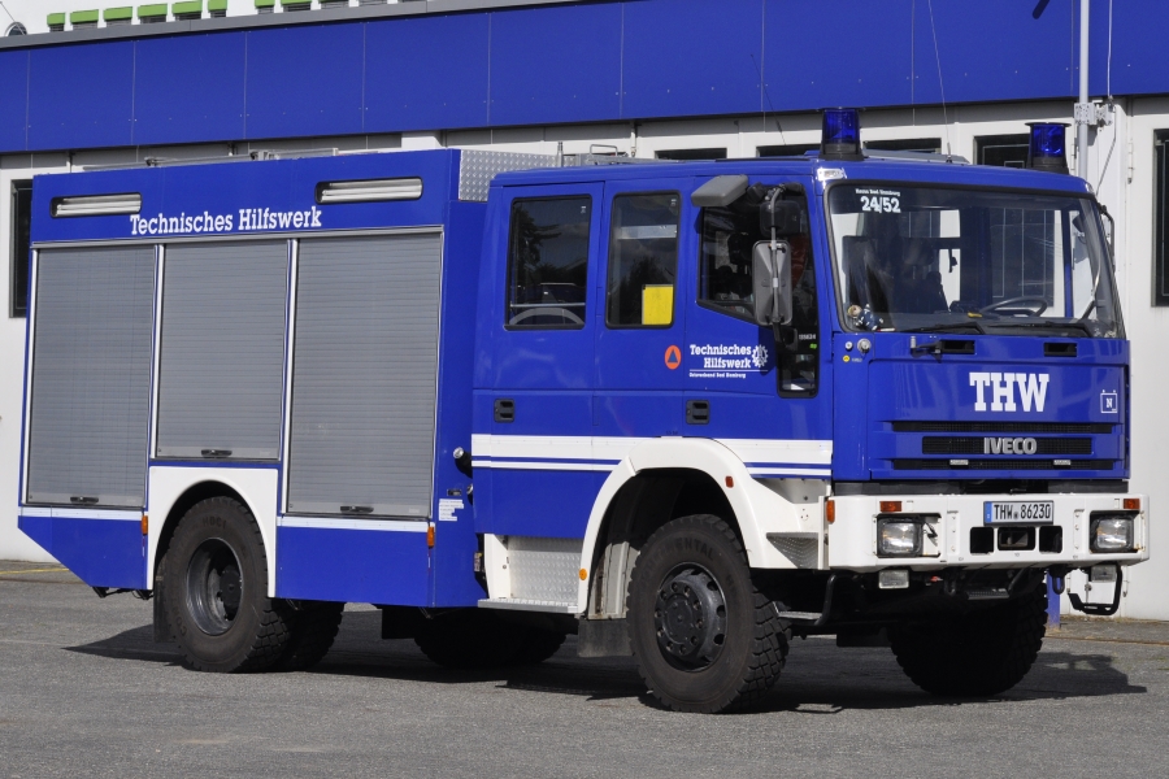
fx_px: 3409
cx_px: 584
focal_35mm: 105
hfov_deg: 19.5
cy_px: 390
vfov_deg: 13.0
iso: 500
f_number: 10
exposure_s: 1/1600
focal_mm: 70
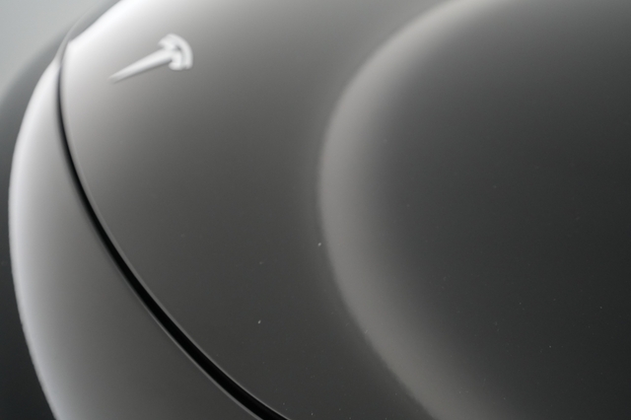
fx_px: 491
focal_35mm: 28
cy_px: 210
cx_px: 316
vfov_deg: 46.4
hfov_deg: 65.5
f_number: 4.5
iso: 3200
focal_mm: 28
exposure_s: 1/100
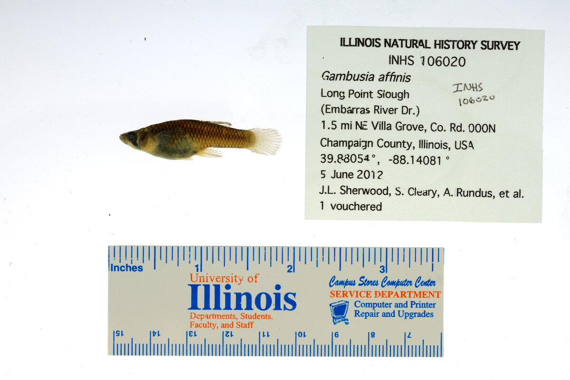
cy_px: 190
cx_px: 285
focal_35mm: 60
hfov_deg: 33.4
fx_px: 950
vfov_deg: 22.6
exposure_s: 1/200
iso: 100
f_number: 10
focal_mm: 60
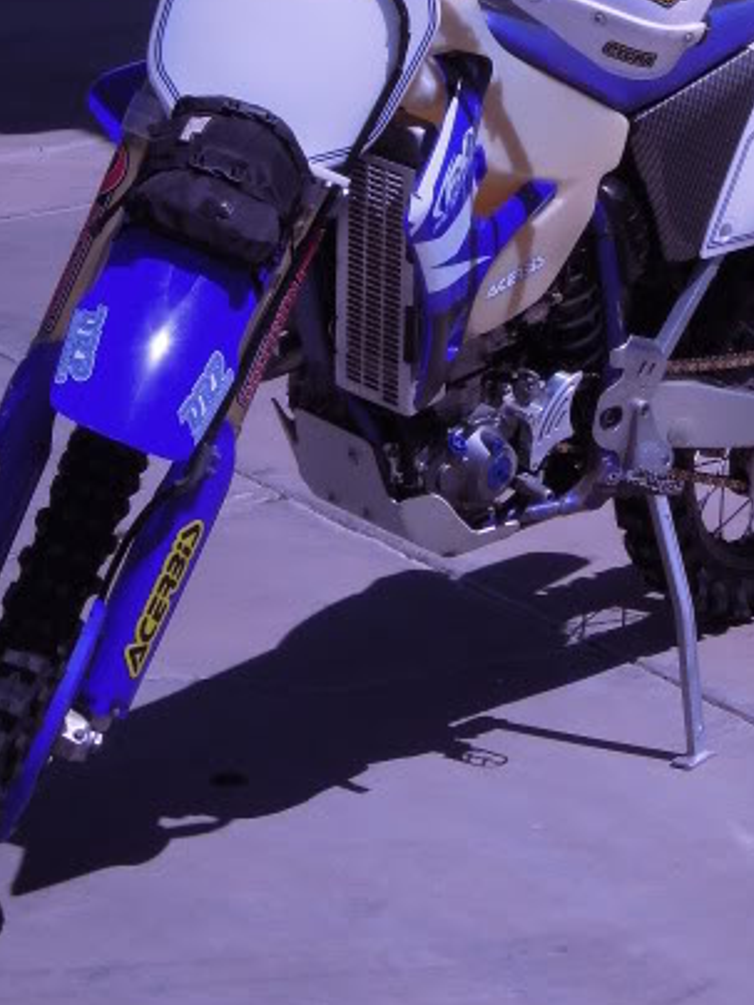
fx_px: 3166
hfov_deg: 13.6
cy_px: 162
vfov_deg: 17.8
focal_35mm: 109
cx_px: 458
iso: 160
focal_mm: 9.9
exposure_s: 1/1250
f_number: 6.3
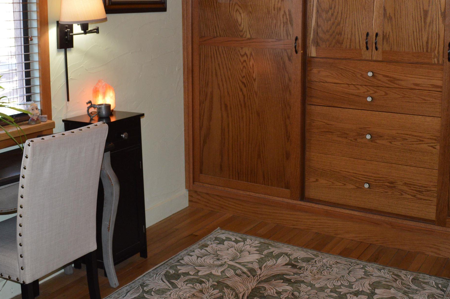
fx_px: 562
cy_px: 70
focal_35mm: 45
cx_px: 232
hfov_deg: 43.6
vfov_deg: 29.3
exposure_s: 1/60
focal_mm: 18
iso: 500
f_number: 3.5
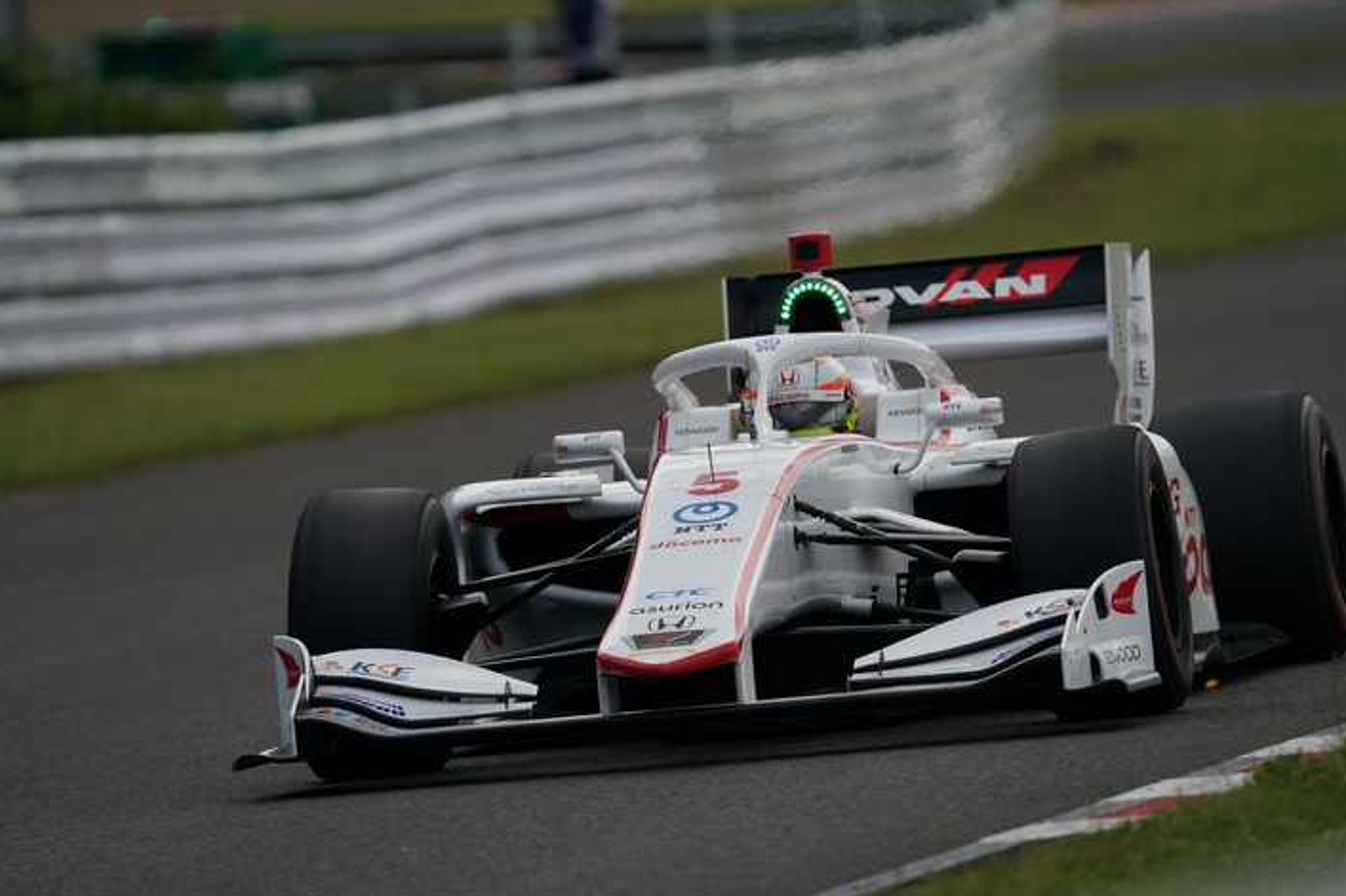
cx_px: 674
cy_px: 451
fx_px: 22838
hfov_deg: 3.4
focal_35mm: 611
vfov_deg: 2.2
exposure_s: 1/800
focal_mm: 600
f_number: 6.3
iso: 200
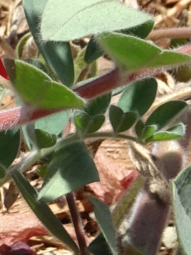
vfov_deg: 5.2
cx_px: -220
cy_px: 112
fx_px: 2818
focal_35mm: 383
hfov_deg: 3.8
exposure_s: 1/400
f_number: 4.5
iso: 80
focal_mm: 10.23
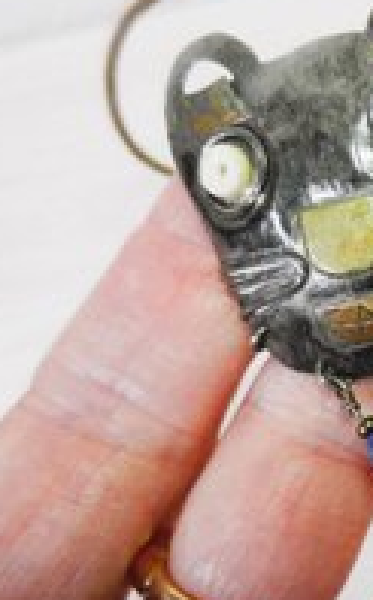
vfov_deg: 43.4
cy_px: 344
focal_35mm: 46
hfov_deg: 24.1
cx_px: 499
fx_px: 751
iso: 640
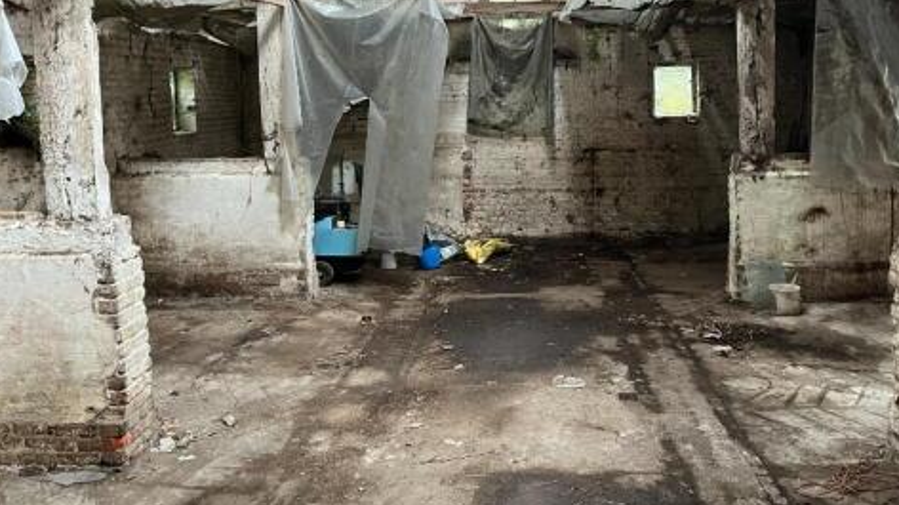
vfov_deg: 33.1
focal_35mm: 35
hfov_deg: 56.6
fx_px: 834
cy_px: 136
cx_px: 456
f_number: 1.6
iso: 400
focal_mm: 5.1
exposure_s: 1/60
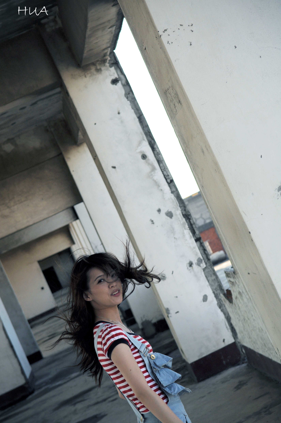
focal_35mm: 82
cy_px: 212
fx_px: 968
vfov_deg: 24.6
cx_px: 140
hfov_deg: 16.5
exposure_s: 1/1000
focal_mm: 55
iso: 200
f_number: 6.7
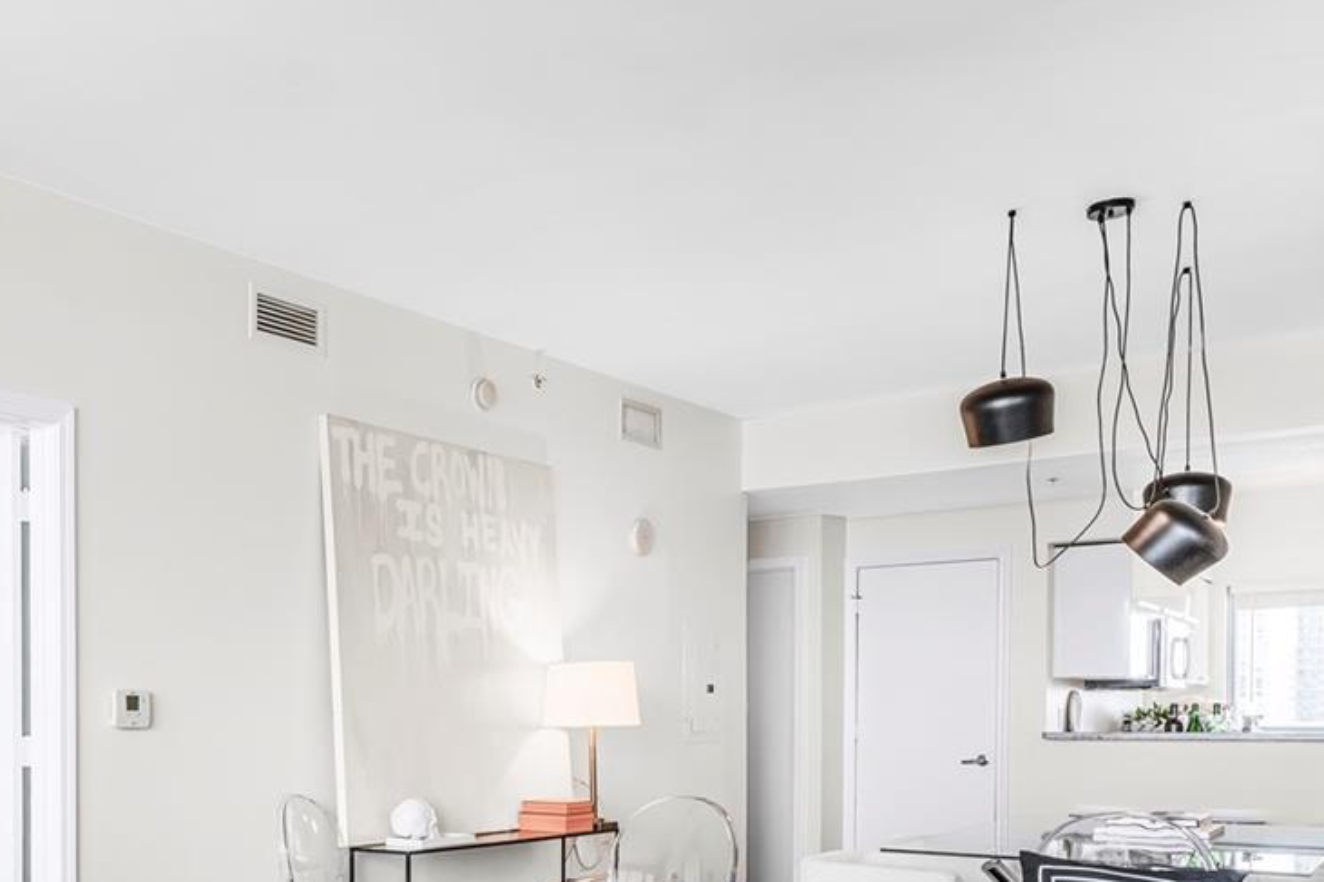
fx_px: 1287
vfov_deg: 36.9
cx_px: 98
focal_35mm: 35
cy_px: 668
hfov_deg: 48.0
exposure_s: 1/13
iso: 200
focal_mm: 16
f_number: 9
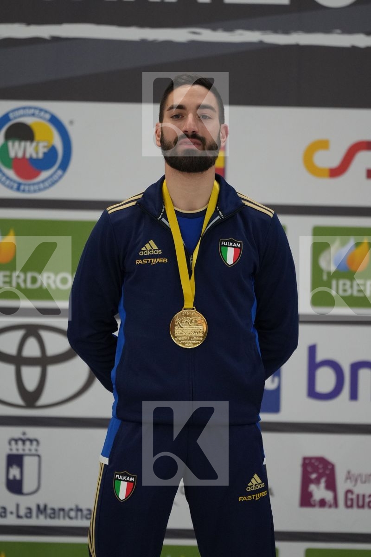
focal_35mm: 300
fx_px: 4637
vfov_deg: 6.9
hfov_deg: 4.6
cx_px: 186
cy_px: 278
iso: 2000
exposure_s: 1/500
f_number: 2.8
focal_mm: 200
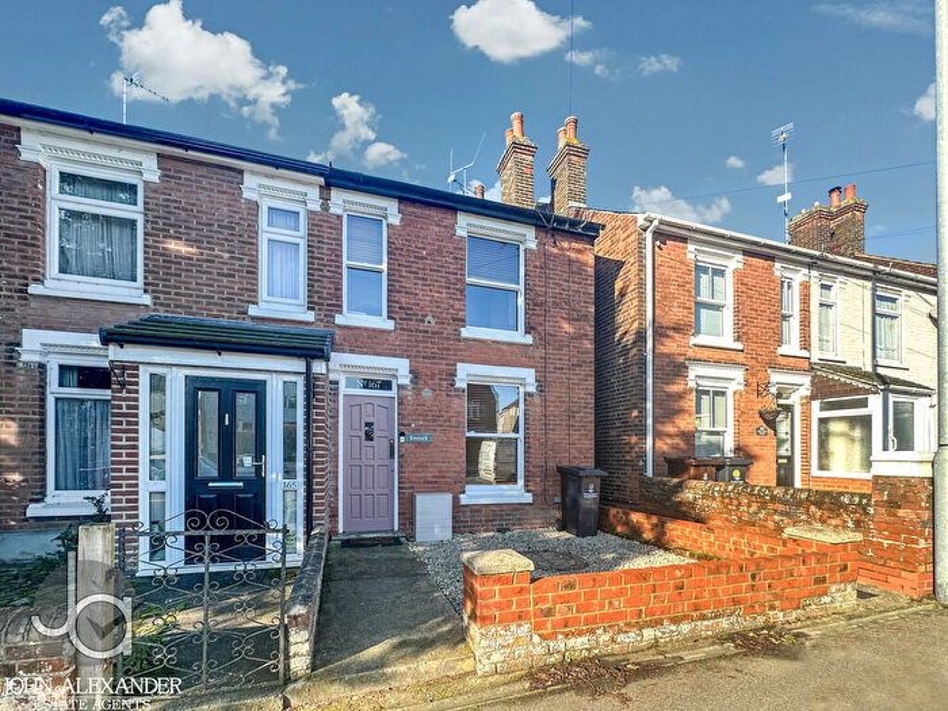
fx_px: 383
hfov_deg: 102.1
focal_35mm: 14
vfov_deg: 85.7
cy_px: 356
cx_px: 474
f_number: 2.2
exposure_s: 1/256
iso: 40
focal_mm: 2.22
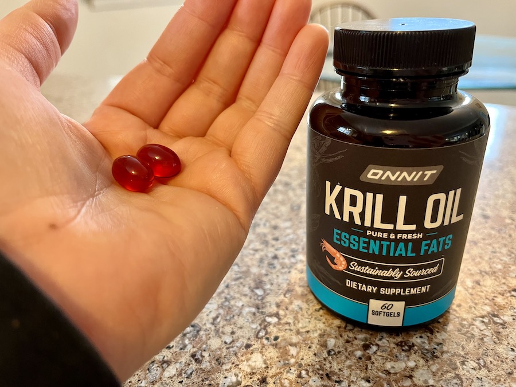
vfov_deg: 53.1
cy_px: 194
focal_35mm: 26
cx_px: 258
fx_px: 388
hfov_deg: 67.3
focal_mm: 5.1
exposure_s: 1/60
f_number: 1.6
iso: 320
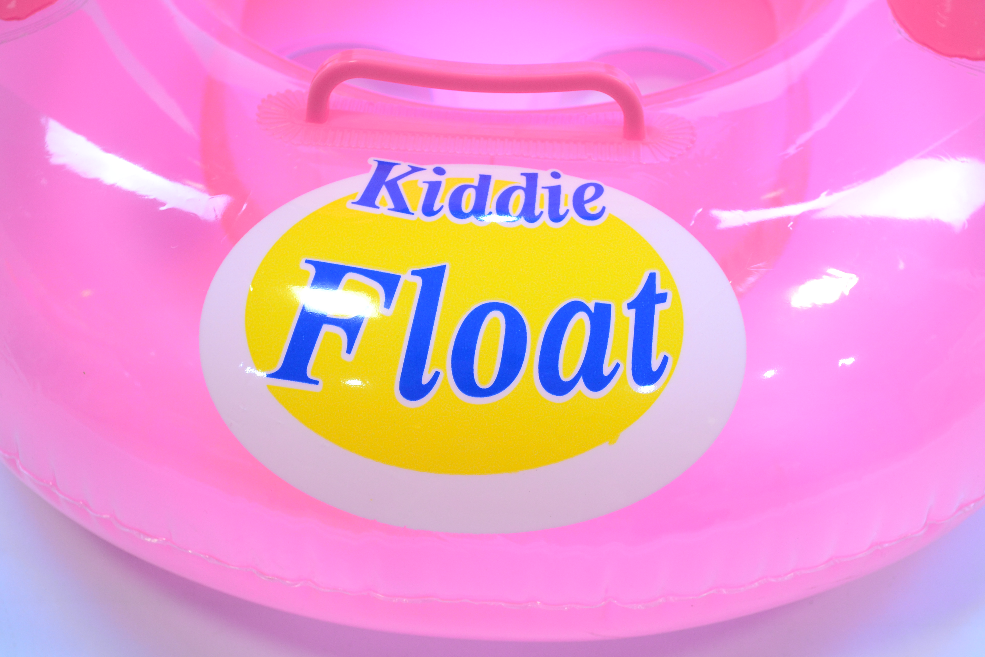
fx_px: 1724
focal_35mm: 63
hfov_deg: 31.9
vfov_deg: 21.6
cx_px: 492
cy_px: 328
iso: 640
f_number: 5.3
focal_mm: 42
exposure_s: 1/30
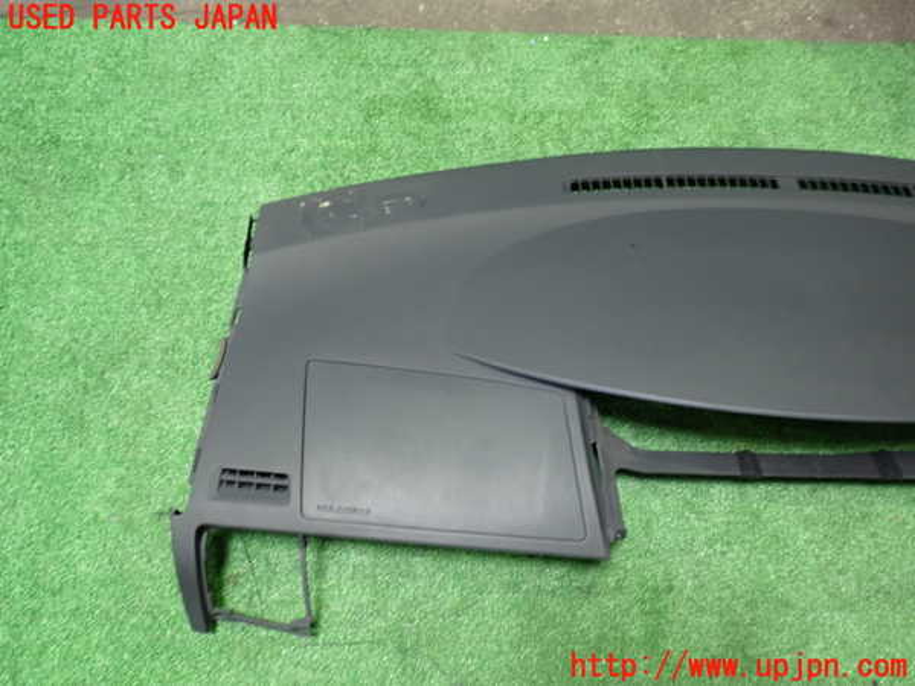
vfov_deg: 46.8
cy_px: 343
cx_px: 458
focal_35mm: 30
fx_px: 793
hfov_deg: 60.0
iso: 320
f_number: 2.3
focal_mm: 5.4
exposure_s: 1/30
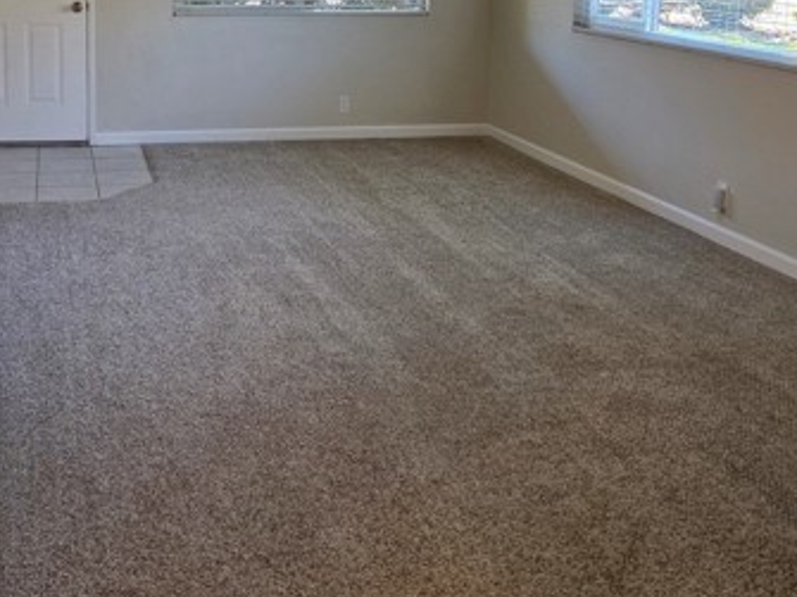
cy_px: 88
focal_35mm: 44
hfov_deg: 42.0
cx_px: 226
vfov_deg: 31.7
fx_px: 1013
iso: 250
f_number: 1.8
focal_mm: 5.4
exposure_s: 1/120
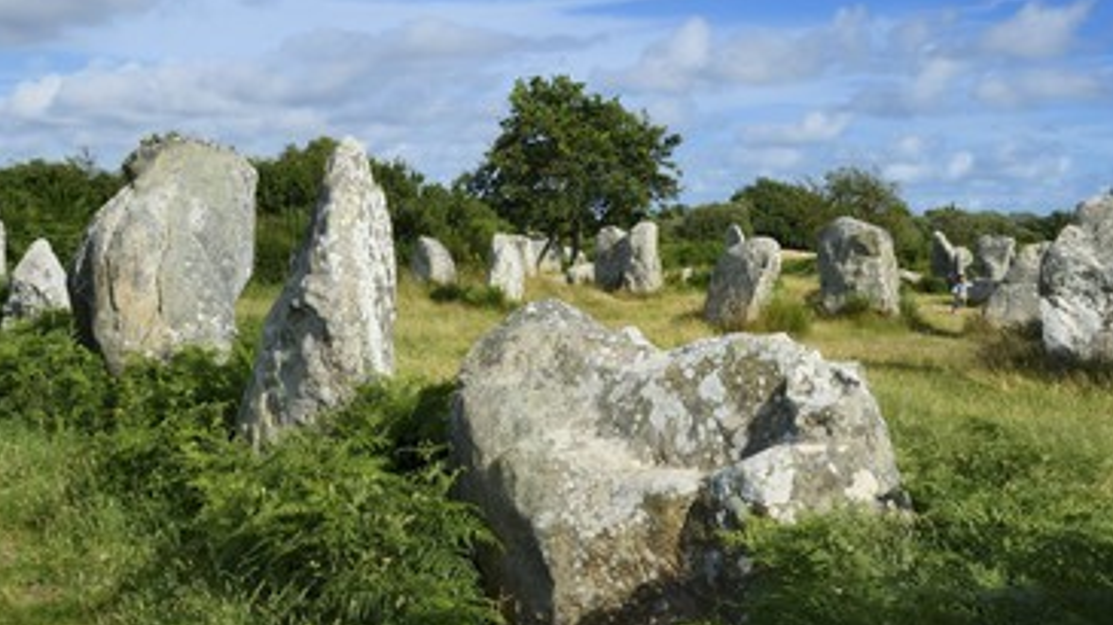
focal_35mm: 41
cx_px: 534
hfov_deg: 49.4
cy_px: 259
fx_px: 1210
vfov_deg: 28.9
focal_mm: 34
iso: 200
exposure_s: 1/200
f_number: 18
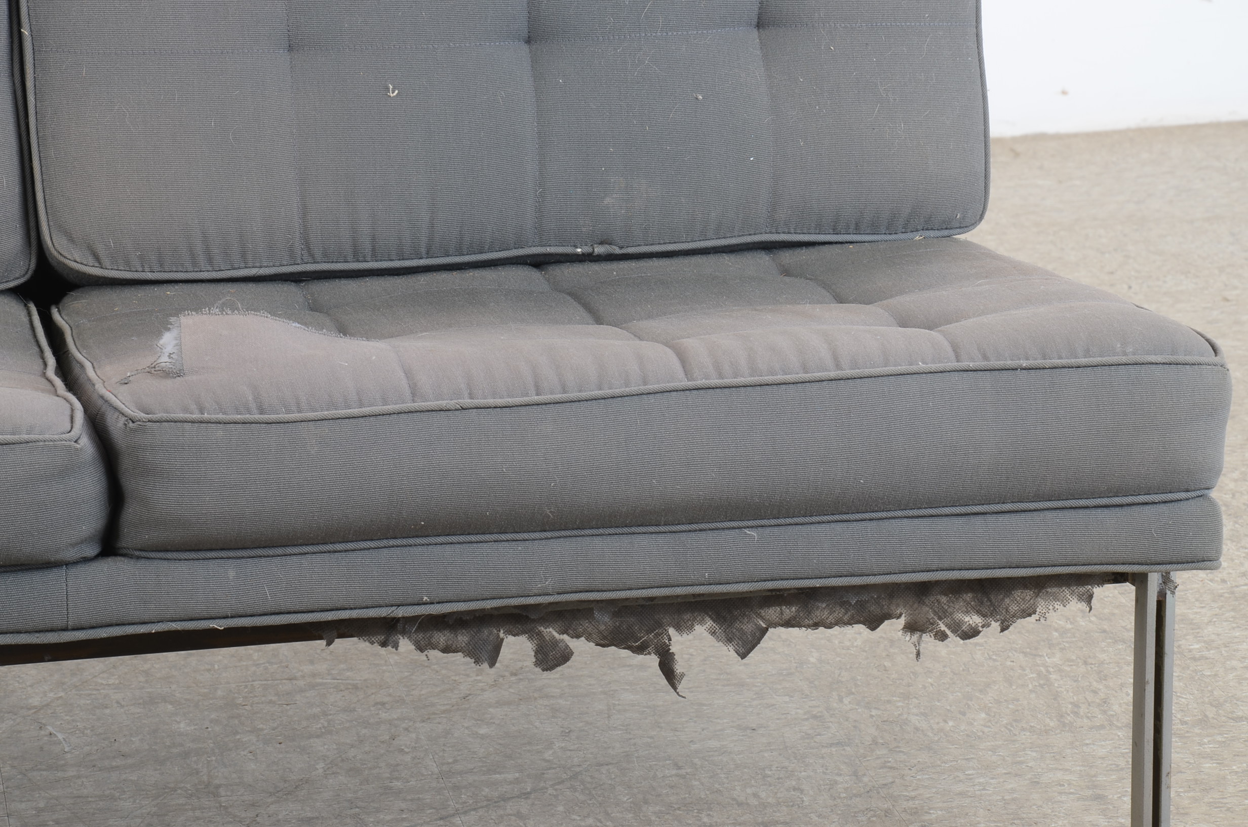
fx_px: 4151
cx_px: 624
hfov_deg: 17.1
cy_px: 414
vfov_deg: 11.4
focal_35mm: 120
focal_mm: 80
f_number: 10
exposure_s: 1/160
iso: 125
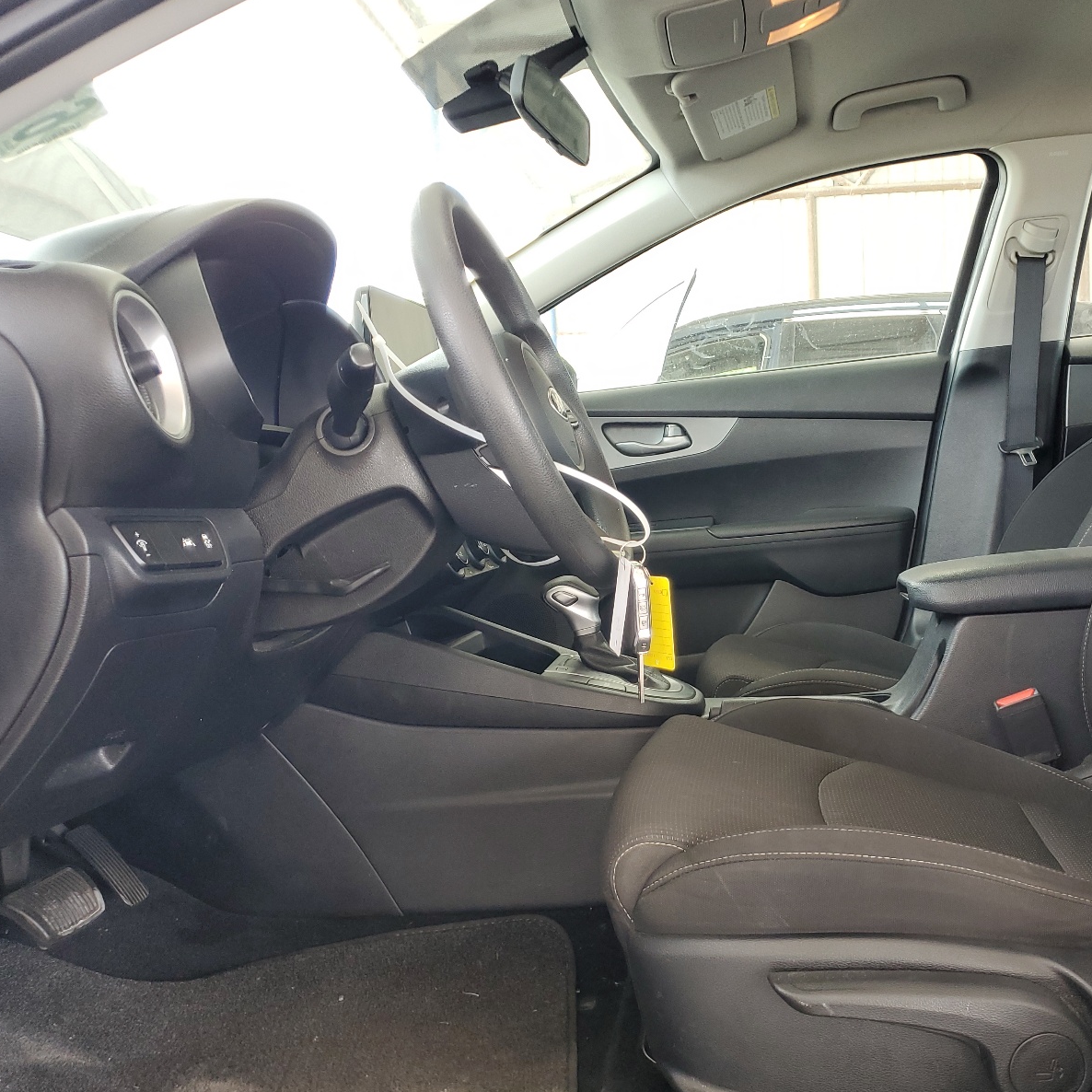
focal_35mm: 31
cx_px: 696
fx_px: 1106
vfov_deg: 52.5
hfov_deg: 51.9
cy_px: 549
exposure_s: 1/120
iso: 79
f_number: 1.5
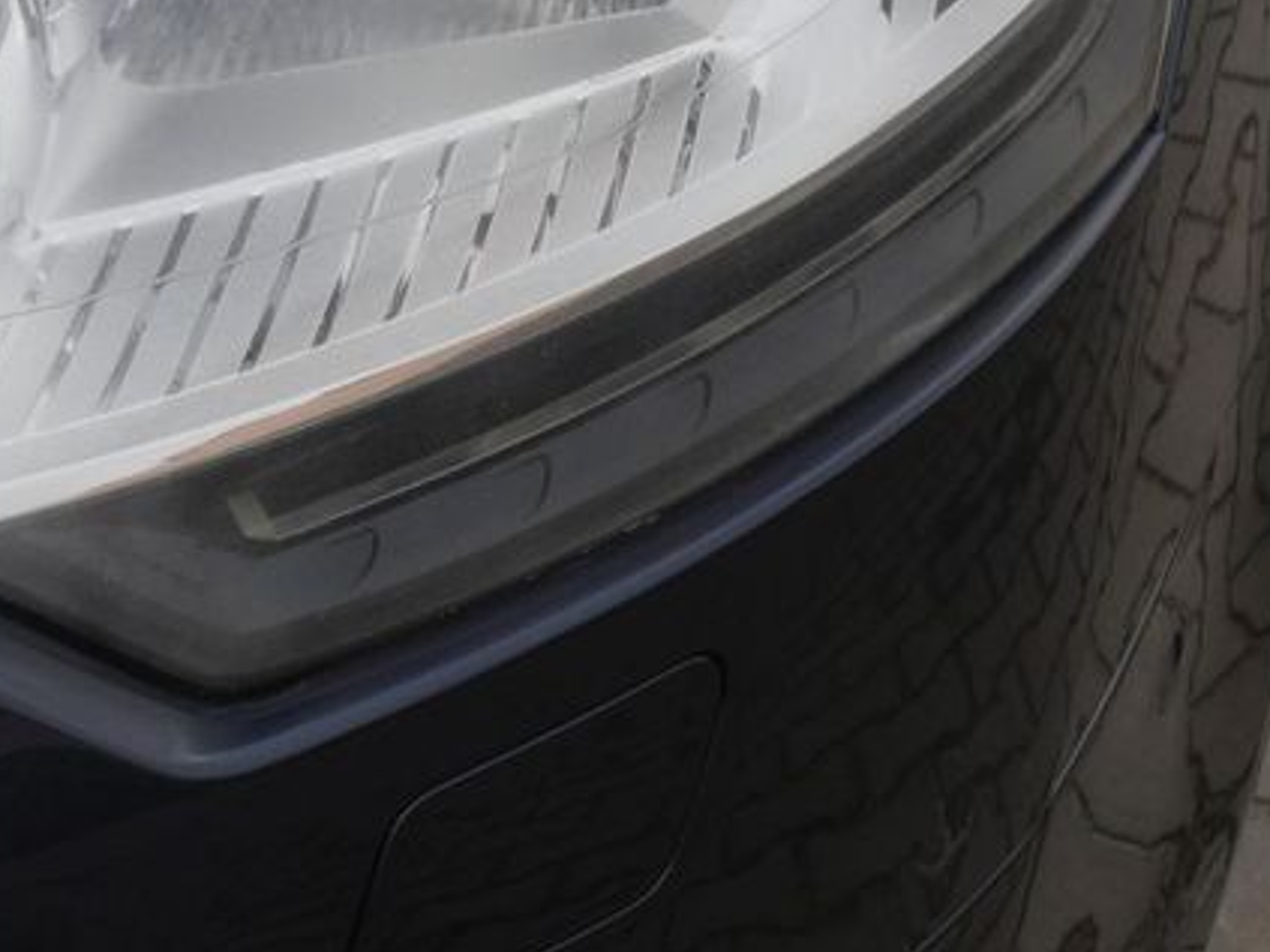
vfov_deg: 12.1
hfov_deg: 16.0
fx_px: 4438
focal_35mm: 121
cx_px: 12
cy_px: 48
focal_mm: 9
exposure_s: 1/80
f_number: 5.6
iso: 100
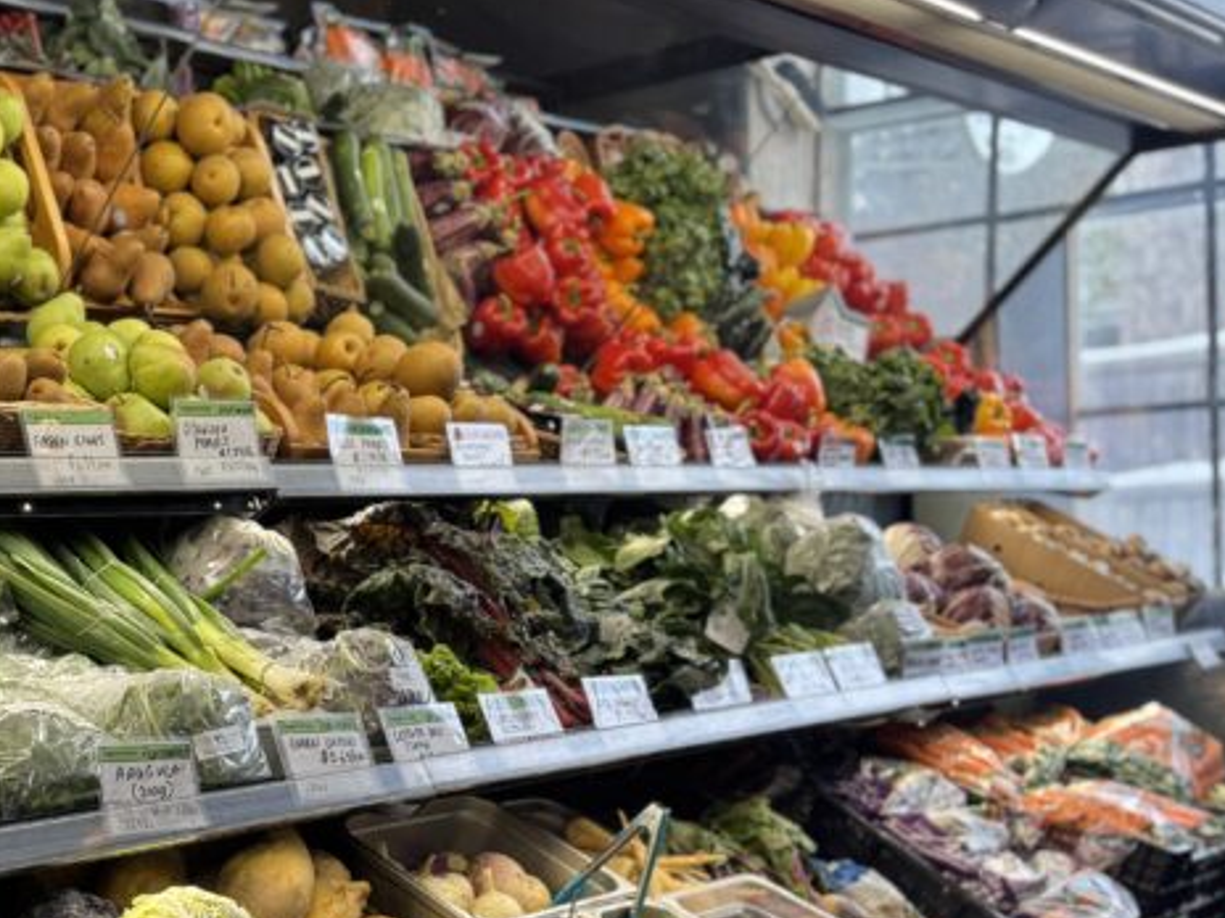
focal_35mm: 53
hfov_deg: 33.8
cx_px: 74
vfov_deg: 27.1
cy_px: 702
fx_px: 1876
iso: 100
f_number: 1.78
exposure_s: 1/108
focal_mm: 6.76
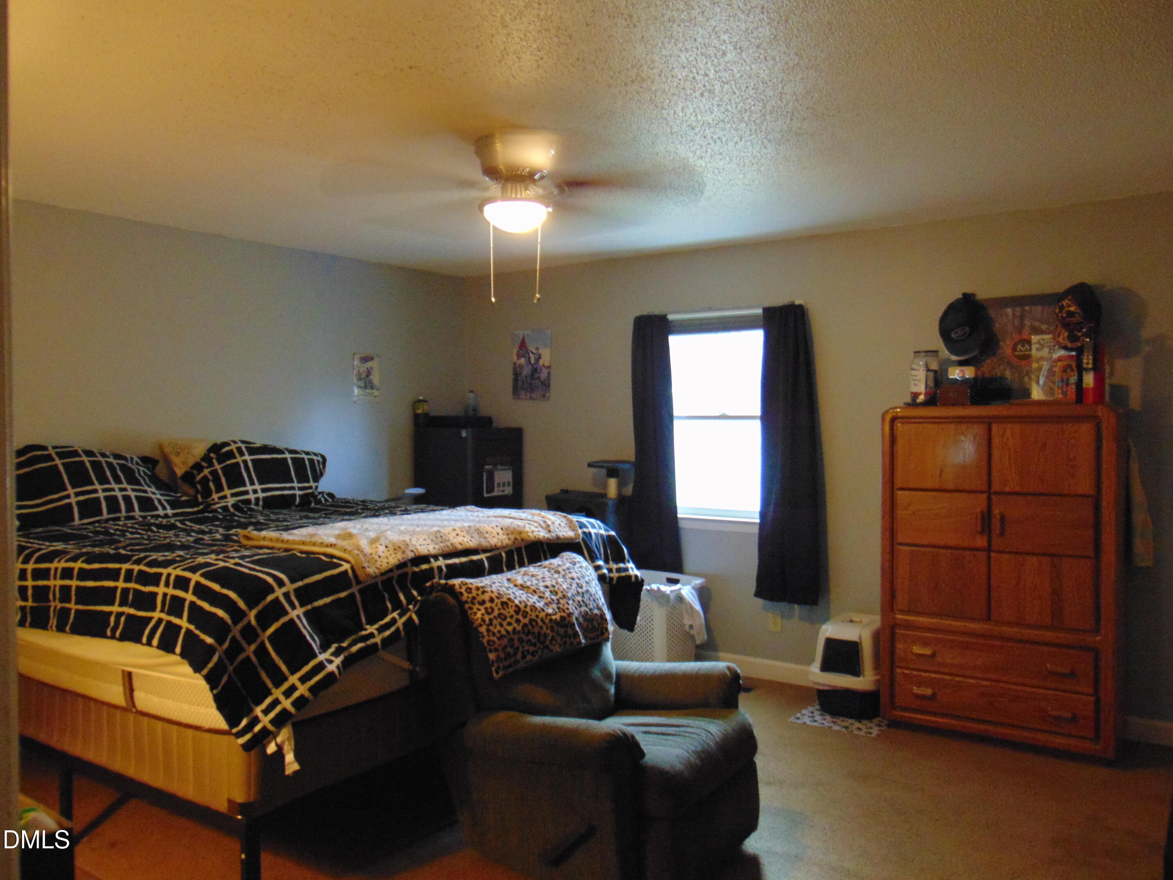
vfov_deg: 51.4
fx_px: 915
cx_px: 586
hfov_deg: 65.3
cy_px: 440
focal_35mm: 27
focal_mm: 4.9
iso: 400
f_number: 3
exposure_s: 1/13
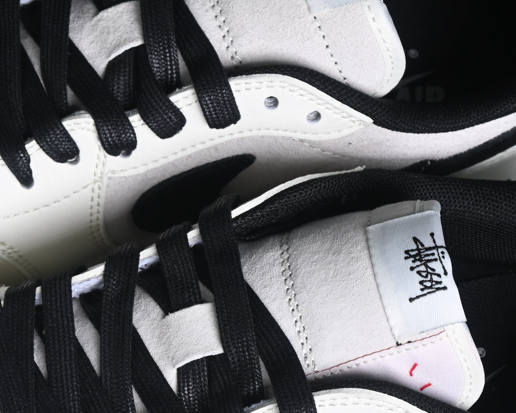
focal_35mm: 186
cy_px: 285
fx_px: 2840
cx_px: 152
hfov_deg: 10.4
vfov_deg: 8.3
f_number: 7.1
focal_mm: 50
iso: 160
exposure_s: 1/80
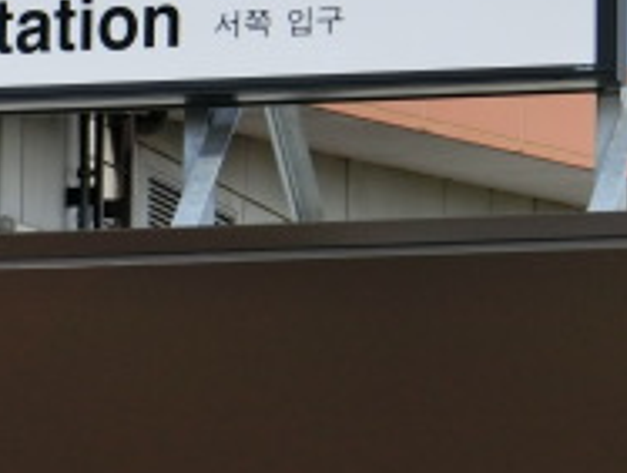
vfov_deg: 2.3
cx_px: -298
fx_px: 11832
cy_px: 0
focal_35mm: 652
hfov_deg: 3.0
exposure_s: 1/250
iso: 80
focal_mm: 34
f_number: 5.9
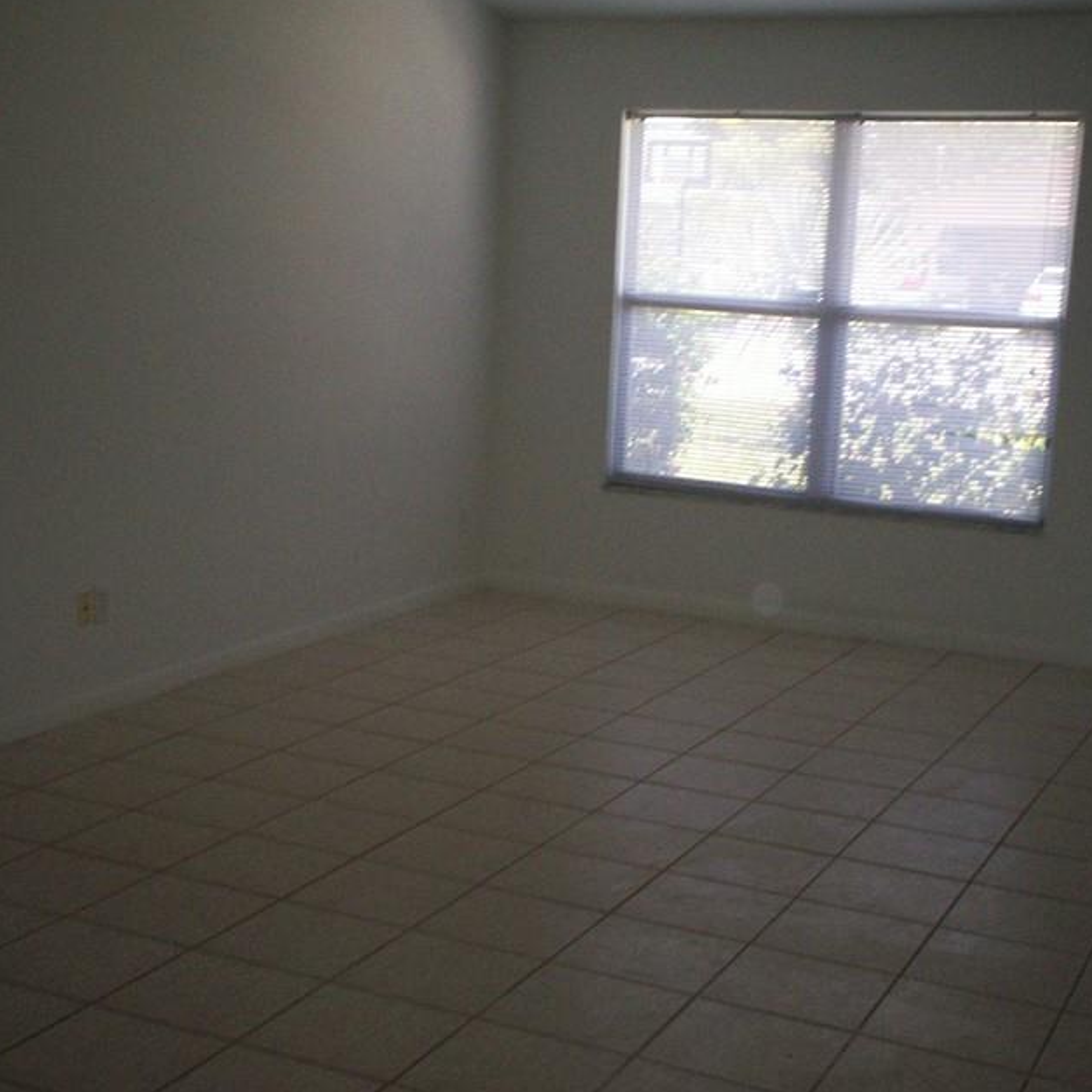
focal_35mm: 52
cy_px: 536
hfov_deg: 32.8
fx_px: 1856
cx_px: 514
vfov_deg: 32.8
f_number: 4.5
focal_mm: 6
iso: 140
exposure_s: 1/60
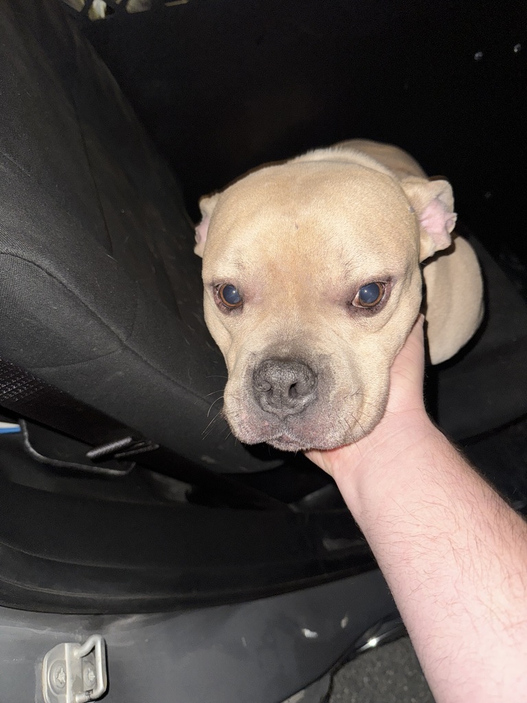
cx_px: 264
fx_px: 487
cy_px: 352
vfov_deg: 71.6
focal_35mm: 24
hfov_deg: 56.8
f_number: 1.78
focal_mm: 6.76
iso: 50
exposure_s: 1/4
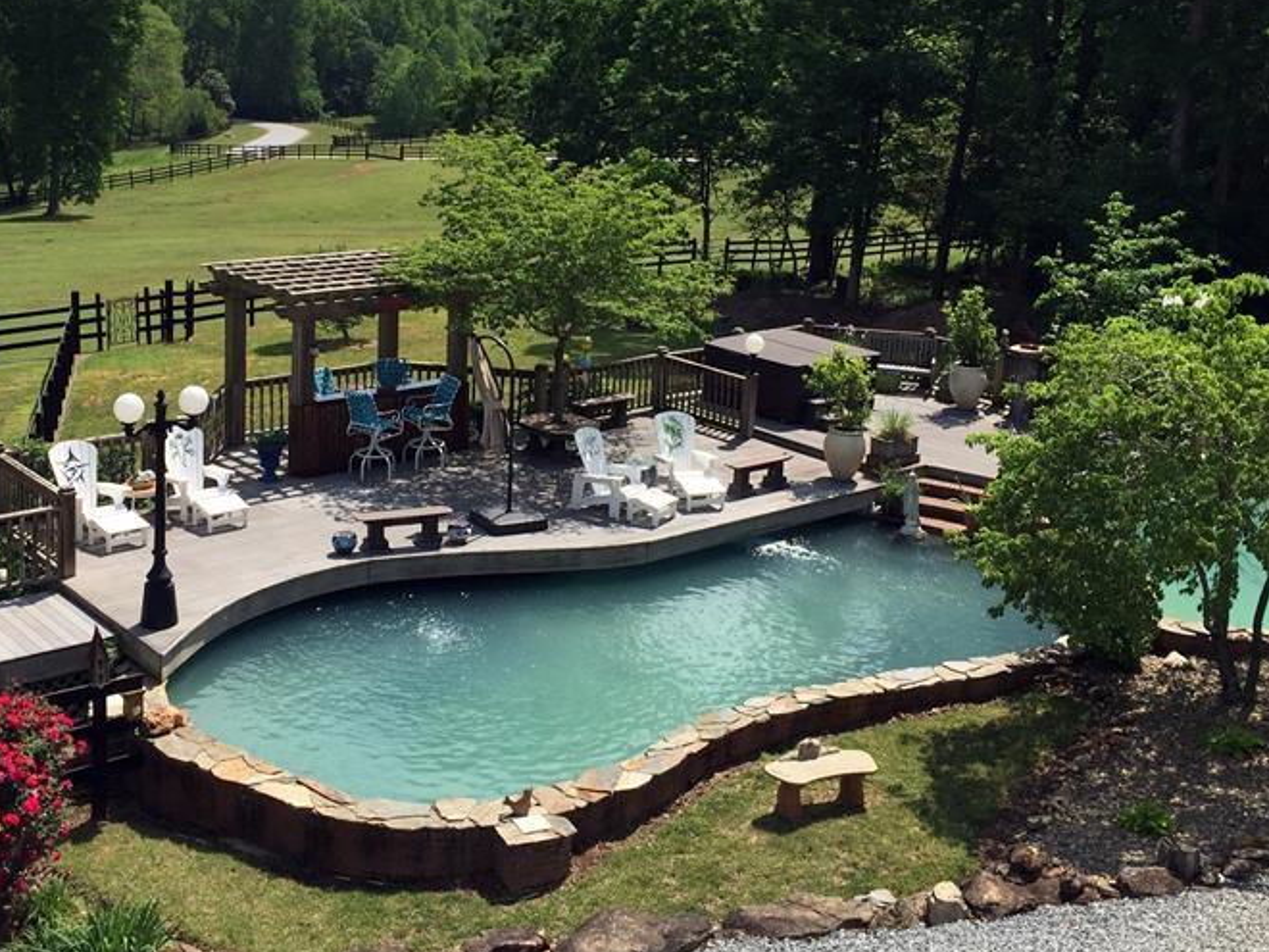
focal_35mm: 45
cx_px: 596
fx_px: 1650
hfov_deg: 42.1
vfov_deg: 32.1
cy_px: 375
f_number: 2.2
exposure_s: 1/2326
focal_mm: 4.15
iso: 32
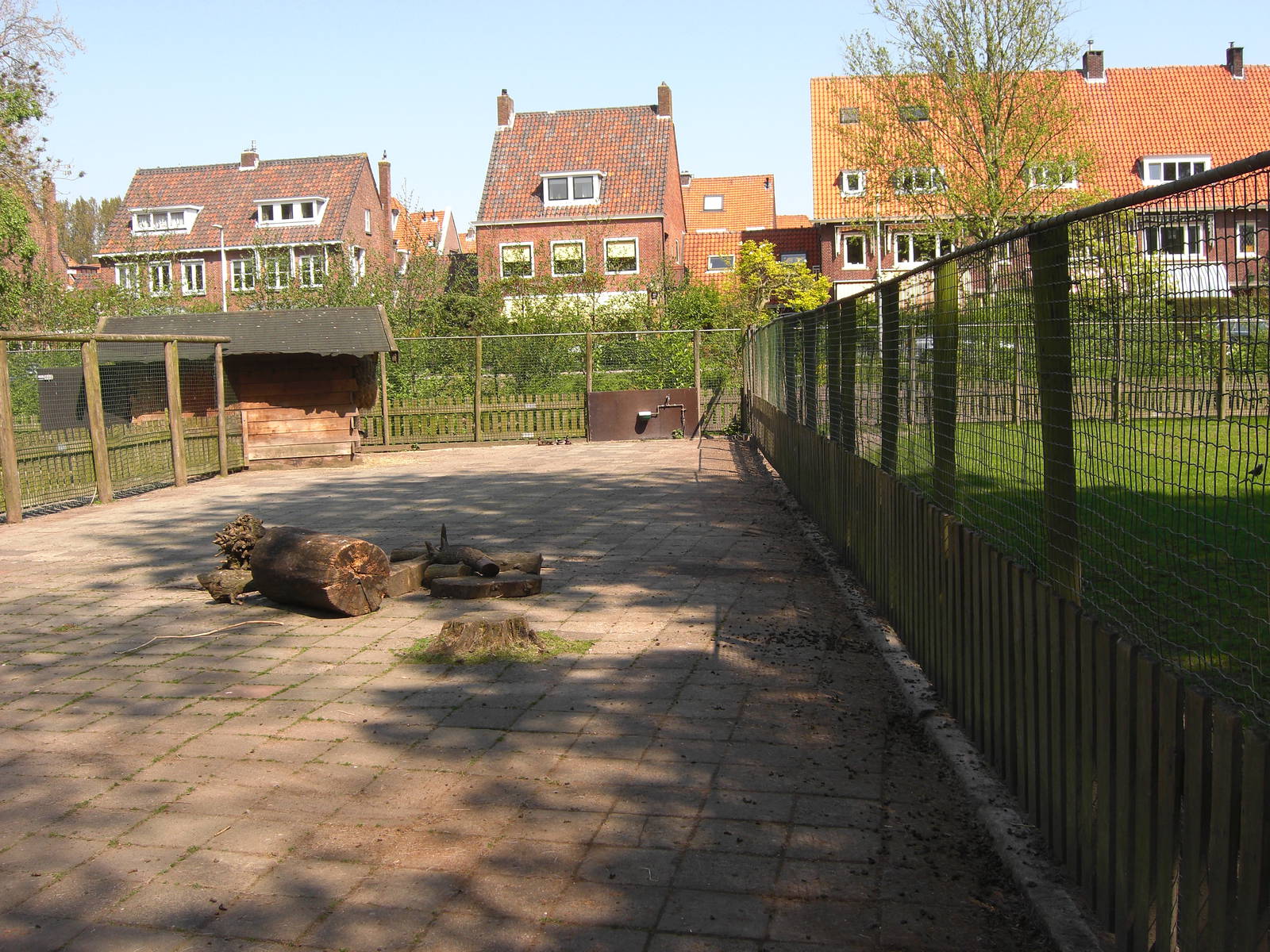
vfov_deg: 37.7
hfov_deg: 49.0
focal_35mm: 38
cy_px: 476
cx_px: 635
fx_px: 1394
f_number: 4
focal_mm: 7.9
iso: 80
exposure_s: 1/400
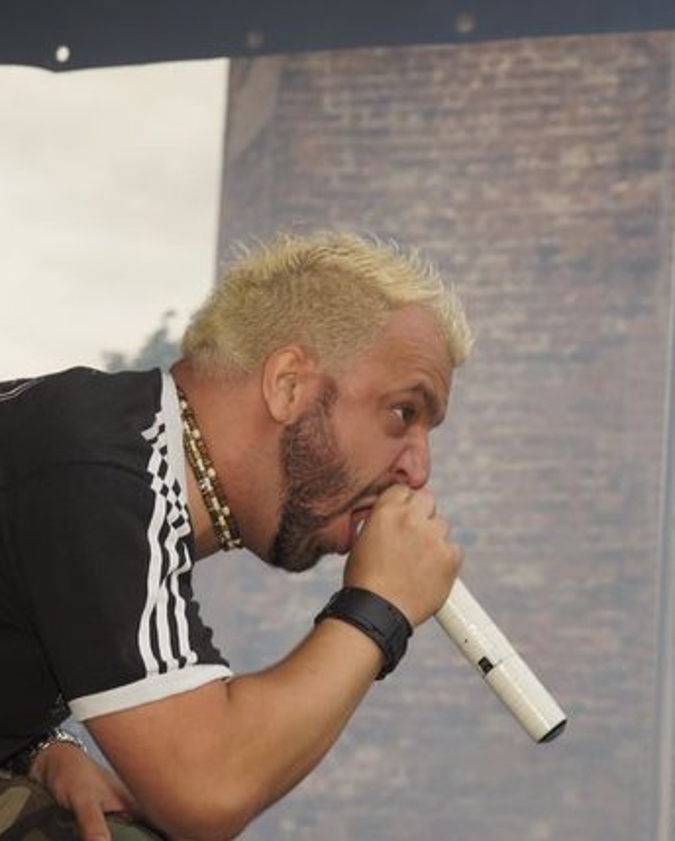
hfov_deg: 10.4
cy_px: 420
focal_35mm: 149
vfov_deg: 12.9
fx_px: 3716
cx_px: 192
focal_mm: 70
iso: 100
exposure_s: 1/160
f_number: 7.1
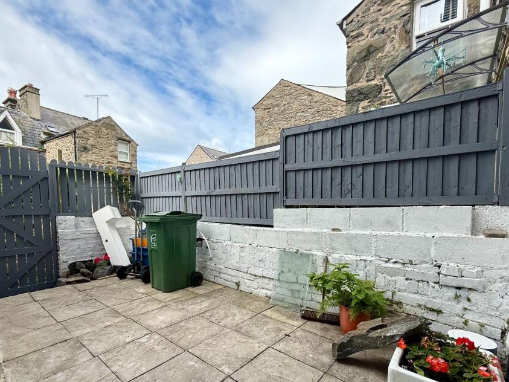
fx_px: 250
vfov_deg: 74.2
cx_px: 249
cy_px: 220
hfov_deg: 91.0
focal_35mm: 17
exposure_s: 1/1050
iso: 50
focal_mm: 2.22
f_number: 2.2
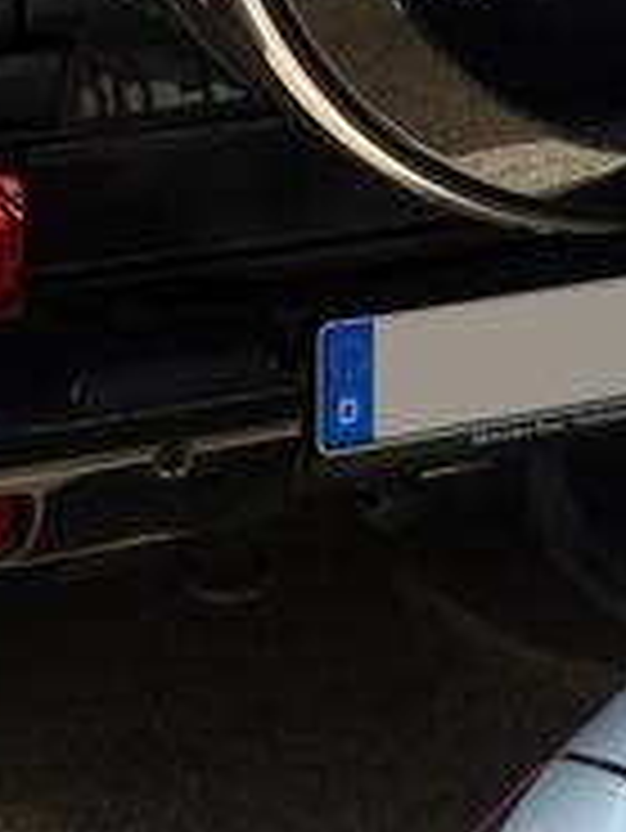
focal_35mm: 108
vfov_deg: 16.9
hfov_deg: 13.6
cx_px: 50
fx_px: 2601
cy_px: -315
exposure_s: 1/100
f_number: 3.6
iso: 80
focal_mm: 4.5
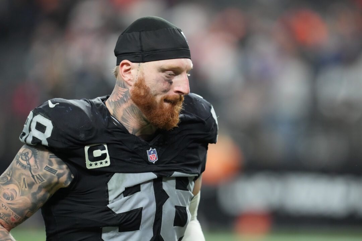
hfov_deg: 5.2
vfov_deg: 3.4
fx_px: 4022
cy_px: 120
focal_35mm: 400
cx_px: 181
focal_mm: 400
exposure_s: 1/1250
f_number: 3.5
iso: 5000
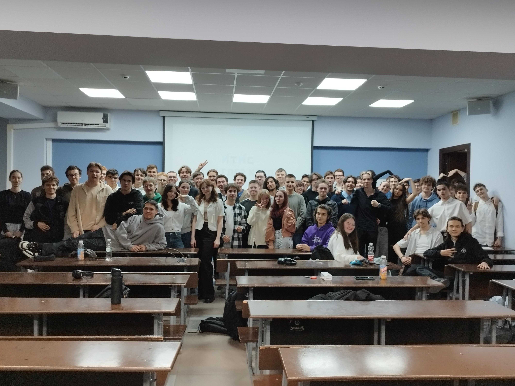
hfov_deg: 71.6
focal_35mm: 24
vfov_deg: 56.8
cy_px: 193
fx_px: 357
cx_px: 258
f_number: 1.89
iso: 130
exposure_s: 1/40
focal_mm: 5.89
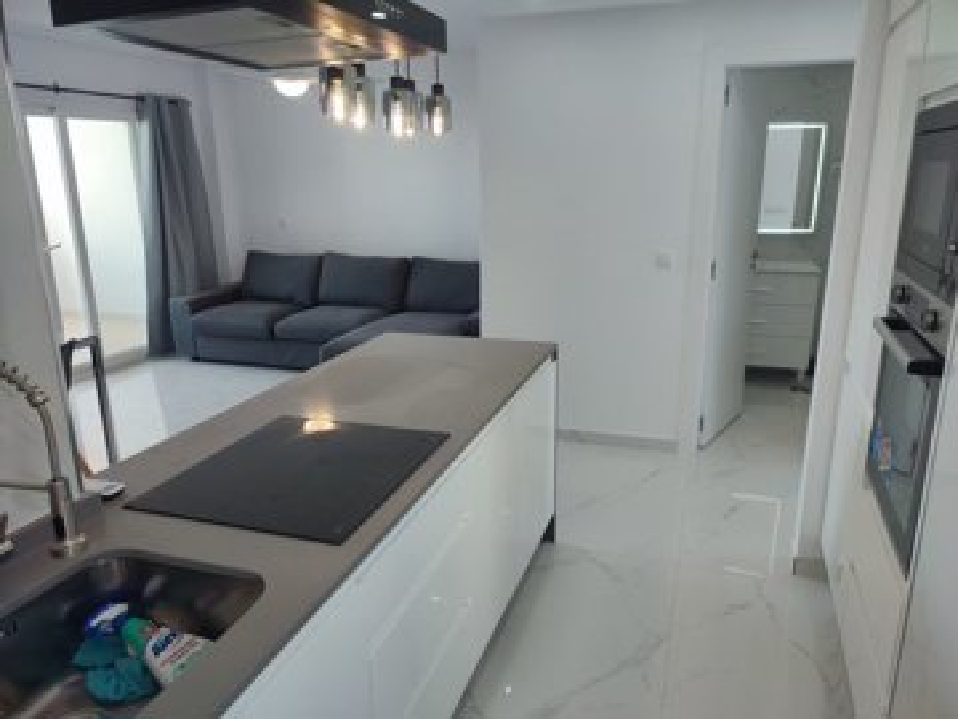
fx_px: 692
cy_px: 360
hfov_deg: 69.4
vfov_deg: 54.9
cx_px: 479
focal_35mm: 25
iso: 78
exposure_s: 1/50
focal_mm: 6.04
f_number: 1.9
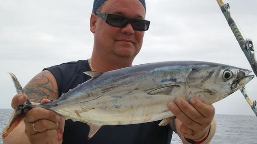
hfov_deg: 27.5
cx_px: 128
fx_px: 525
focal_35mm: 77
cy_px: 73
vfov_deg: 15.7
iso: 50
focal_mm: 12.3
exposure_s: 1/200
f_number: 6.5
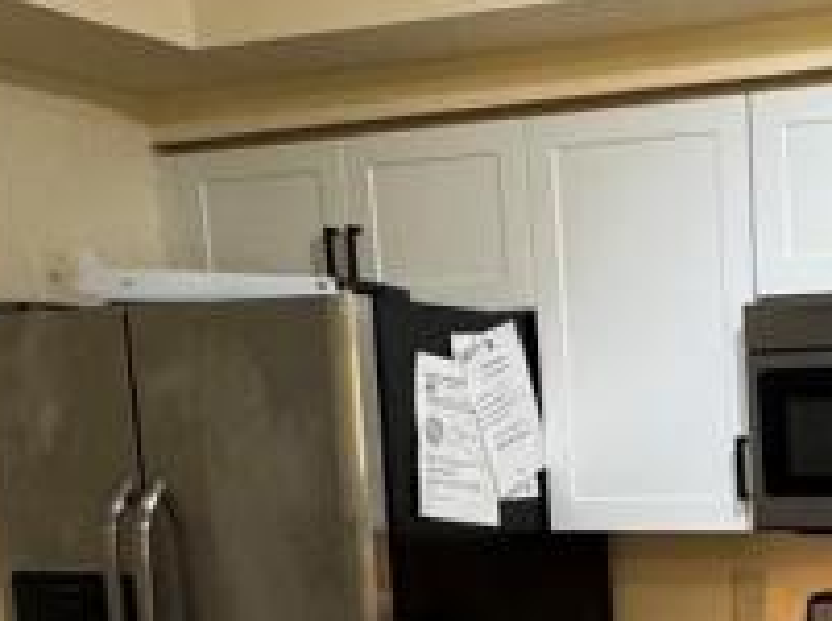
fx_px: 1607
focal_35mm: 67
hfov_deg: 27.0
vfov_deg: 20.4
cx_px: 873
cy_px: 753
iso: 400
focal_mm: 2.22
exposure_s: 1/60
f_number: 2.2
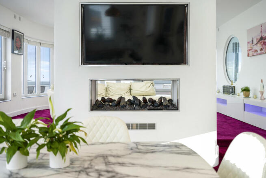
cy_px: 89
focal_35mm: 35
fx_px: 259
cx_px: 133
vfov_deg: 37.9
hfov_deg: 54.4
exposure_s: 1/250
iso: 400
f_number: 4
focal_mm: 35
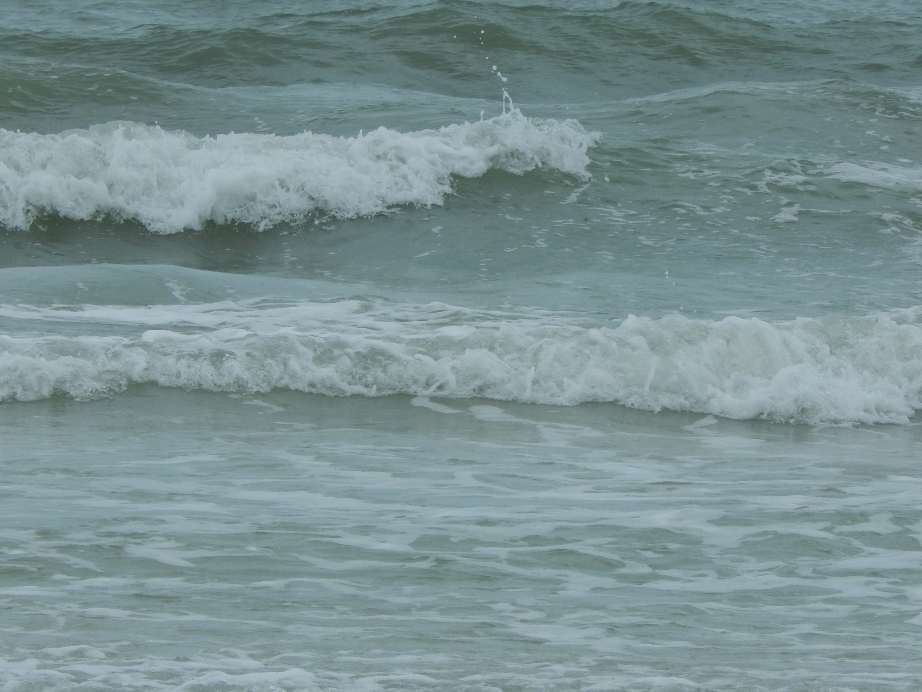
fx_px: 12199
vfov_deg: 3.2
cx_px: 530
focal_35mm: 458
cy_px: 388
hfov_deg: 4.3
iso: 125
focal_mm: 62.2
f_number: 5.7
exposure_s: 1/320
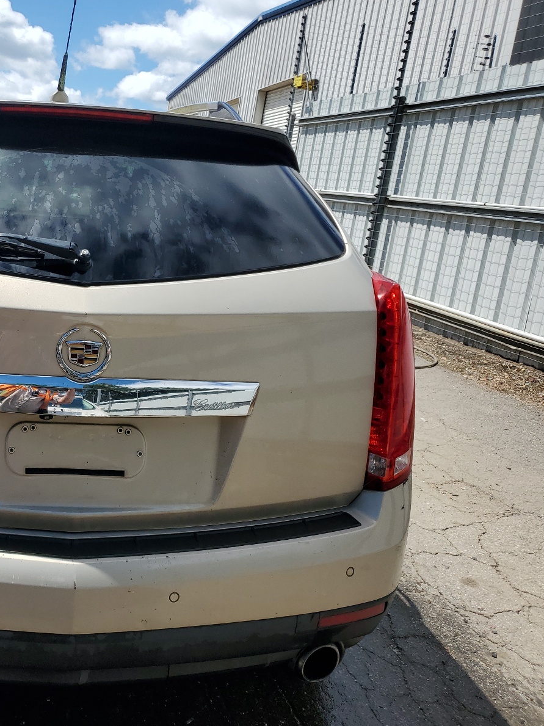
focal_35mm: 35
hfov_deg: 38.4
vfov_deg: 52.6
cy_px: 364
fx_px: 734
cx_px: 73
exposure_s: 1/5000
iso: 50
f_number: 1.5
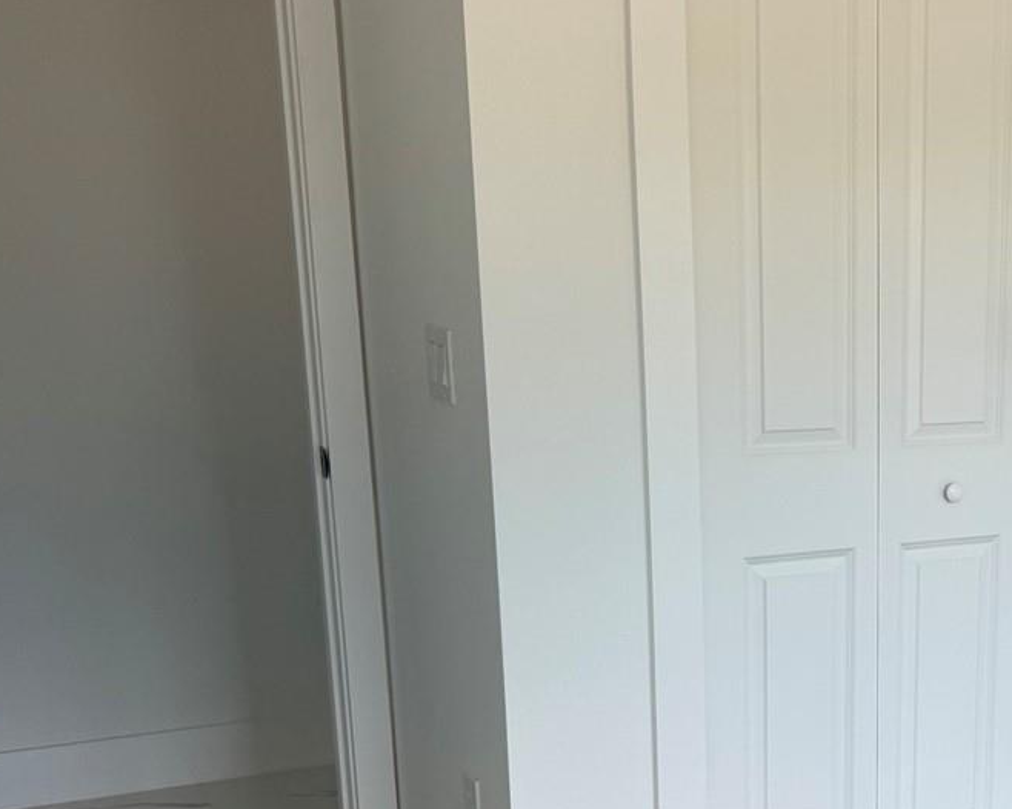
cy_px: 668
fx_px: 1707
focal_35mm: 57
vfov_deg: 26.1
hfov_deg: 30.4
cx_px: 1037
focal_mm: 6.76
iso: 80
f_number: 1.78
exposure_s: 1/383
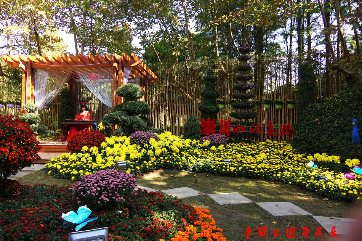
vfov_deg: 47.9
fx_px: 271
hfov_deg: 67.4
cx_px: 181
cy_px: 120
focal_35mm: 27
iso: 100
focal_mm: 18
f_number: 5.6
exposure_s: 1/100
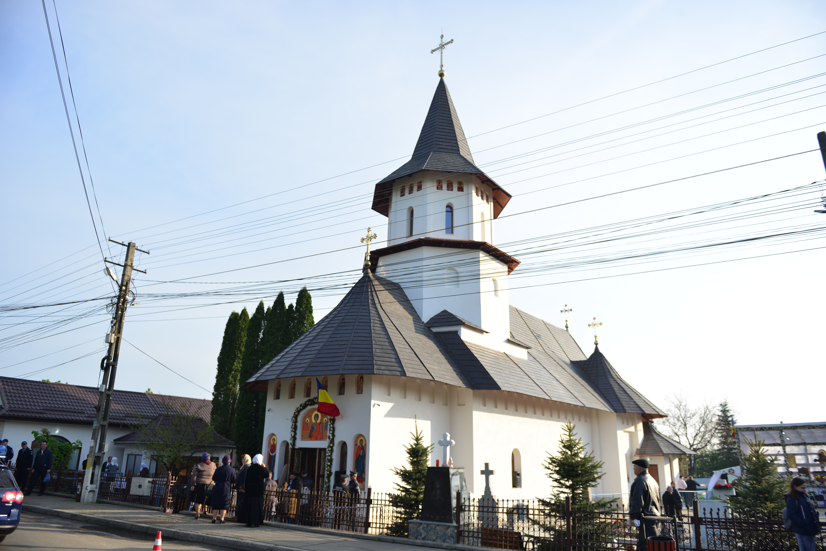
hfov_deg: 73.7
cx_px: 413
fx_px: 551
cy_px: 276
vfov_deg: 53.2
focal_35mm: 24
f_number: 2.8
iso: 100
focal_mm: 24
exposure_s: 1/640
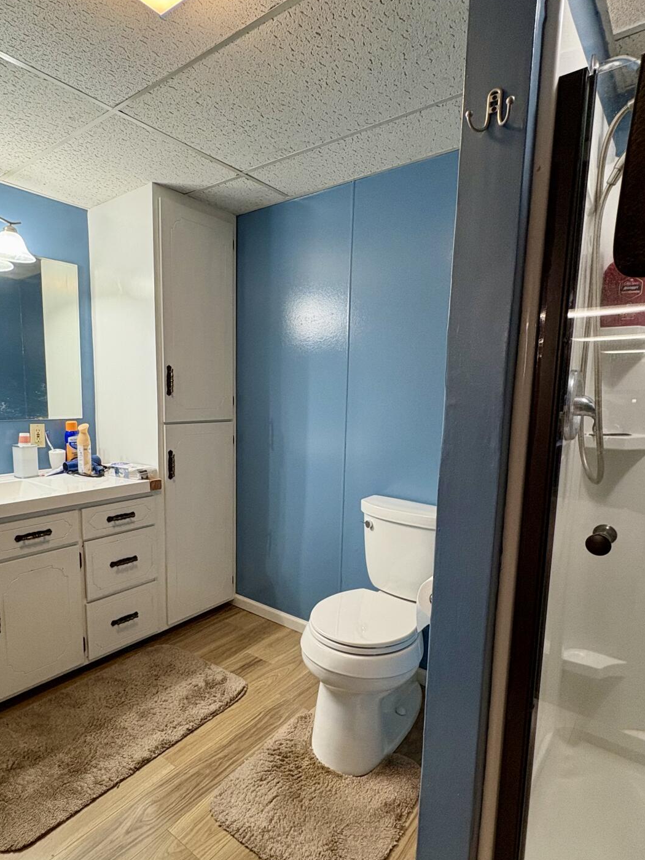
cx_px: 272
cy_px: 459
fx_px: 497
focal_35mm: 20
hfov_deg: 65.6
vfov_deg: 81.6
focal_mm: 2.22
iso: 250
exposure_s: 1/60
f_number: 2.2
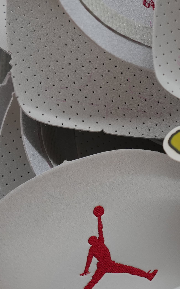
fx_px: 1162
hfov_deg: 8.7
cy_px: 101
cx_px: 262
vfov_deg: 14.1
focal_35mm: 148
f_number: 4.5
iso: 640
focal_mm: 43
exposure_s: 1/160
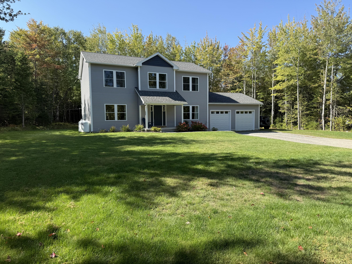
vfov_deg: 56.8
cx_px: 176
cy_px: 132
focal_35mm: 24
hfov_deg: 71.6
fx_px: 244
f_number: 1.78
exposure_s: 1/1385
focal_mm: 6.76
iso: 80
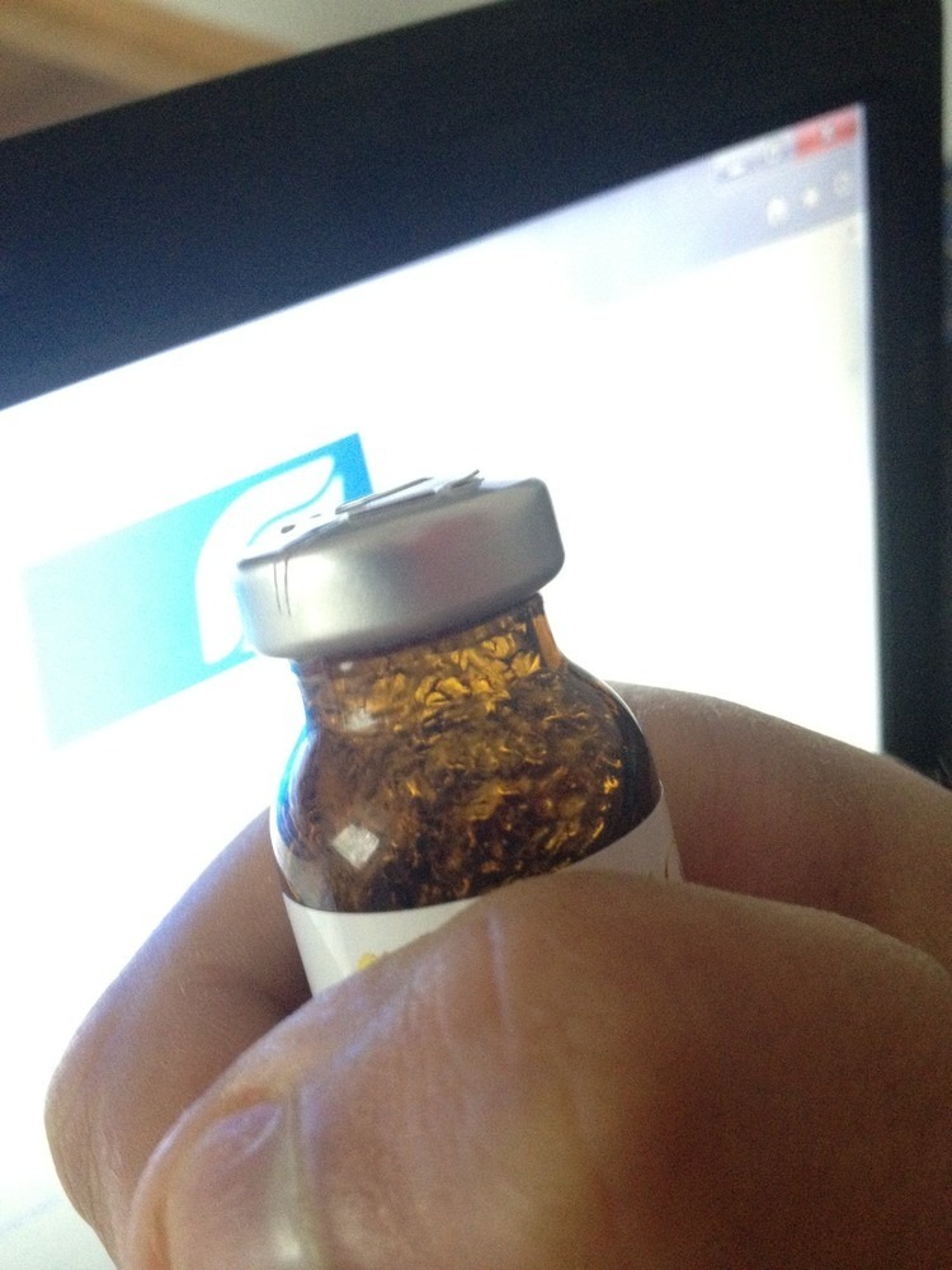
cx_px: 476
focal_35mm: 35
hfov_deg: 40.7
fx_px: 1283
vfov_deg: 52.6
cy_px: 635
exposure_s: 1/17
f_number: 2.4
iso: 400
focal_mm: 4.28
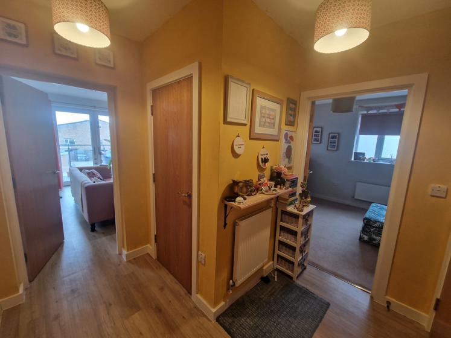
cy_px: 169
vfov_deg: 89.9
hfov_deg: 106.2
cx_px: 226
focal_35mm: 13
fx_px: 169
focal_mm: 2.2
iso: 160
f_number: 2.2
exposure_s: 1/50
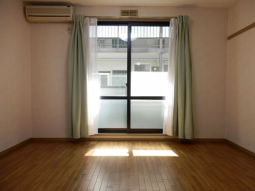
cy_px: 96
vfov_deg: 56.8
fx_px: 177
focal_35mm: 24
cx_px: 128
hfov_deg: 71.6
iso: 80
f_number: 3
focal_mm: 4.2
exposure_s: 1/50
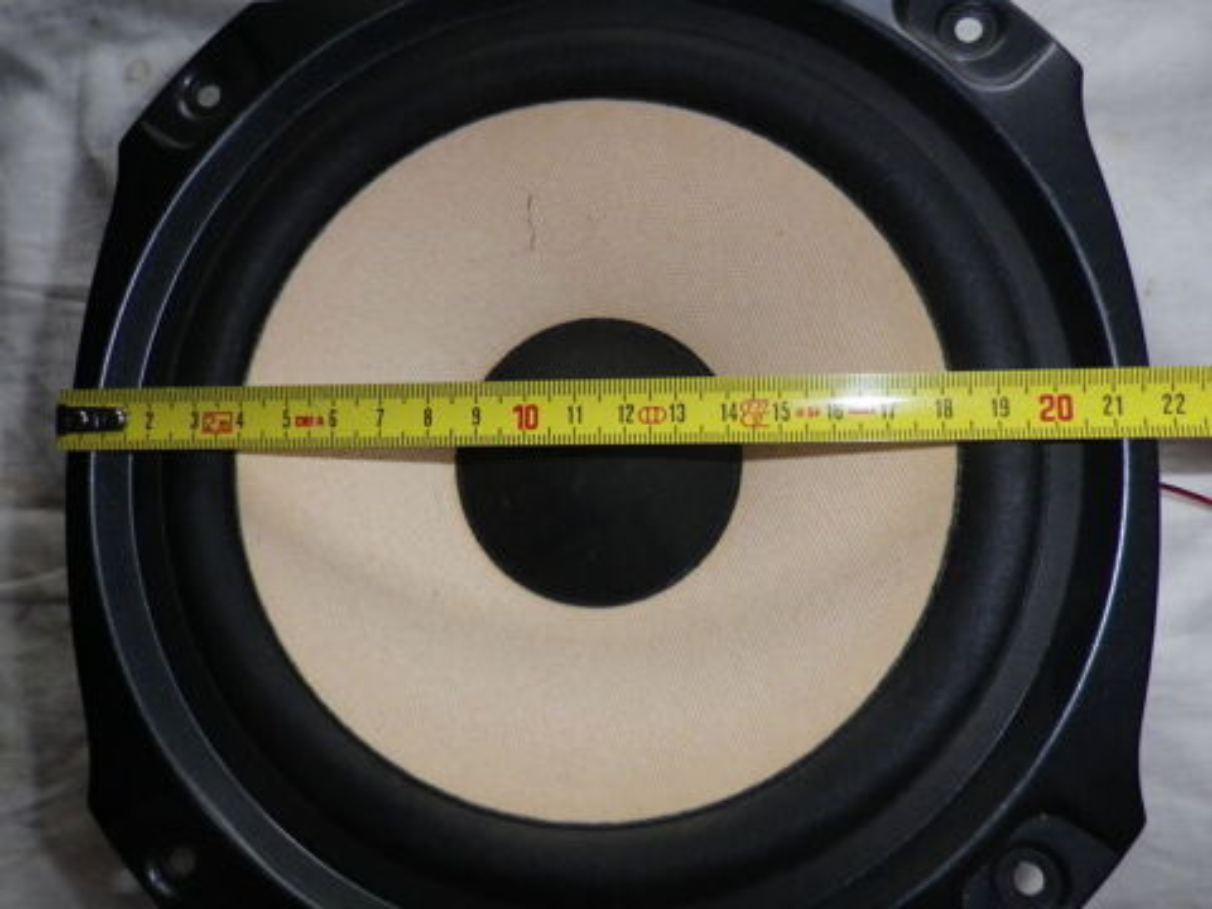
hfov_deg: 69.4
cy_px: 454
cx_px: 606
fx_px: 875
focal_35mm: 25
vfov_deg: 54.9
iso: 400
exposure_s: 1/50
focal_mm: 4.5
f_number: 7.1
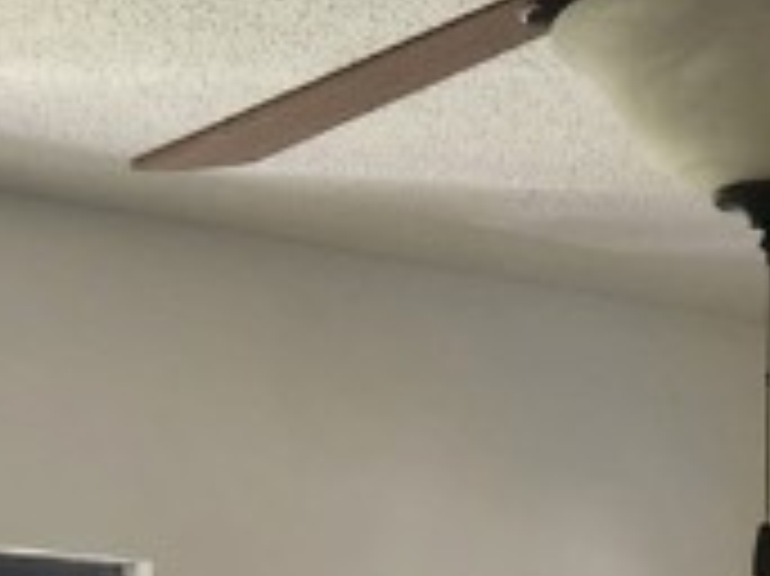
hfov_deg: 14.3
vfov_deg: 9.9
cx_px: 468
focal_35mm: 138
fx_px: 3068
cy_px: 1184
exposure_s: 1/180
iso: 160
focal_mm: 5.4
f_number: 1.8
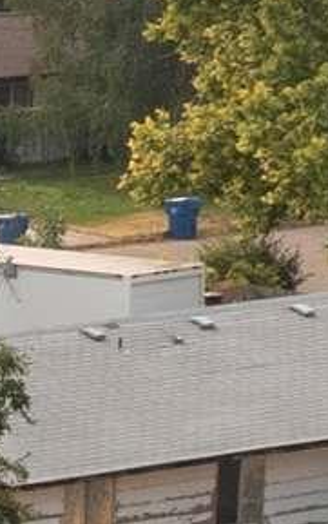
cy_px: 785
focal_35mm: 303
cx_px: -1432
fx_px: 4327
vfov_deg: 6.8
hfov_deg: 3.8
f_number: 5.6
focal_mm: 10.26
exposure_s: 1/800
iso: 100
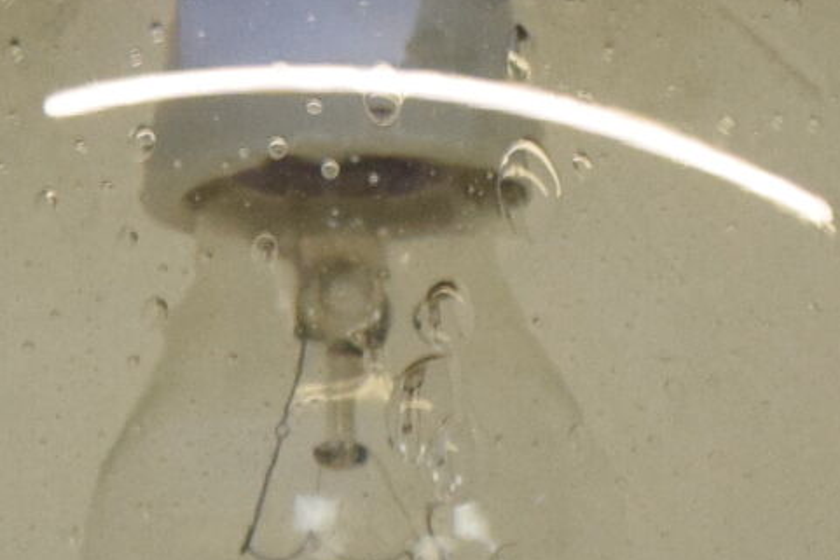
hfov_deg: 7.4
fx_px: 6535
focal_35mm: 280
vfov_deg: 4.8
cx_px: 307
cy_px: 1097
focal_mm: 30
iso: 1600
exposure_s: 1/250
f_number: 8
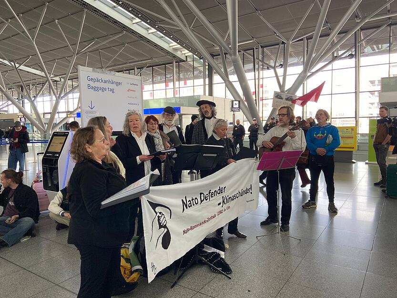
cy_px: 149
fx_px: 298
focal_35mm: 26
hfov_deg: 67.3
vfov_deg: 53.1
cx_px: 198
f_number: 1.8
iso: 80
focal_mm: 4.25
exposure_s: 1/121
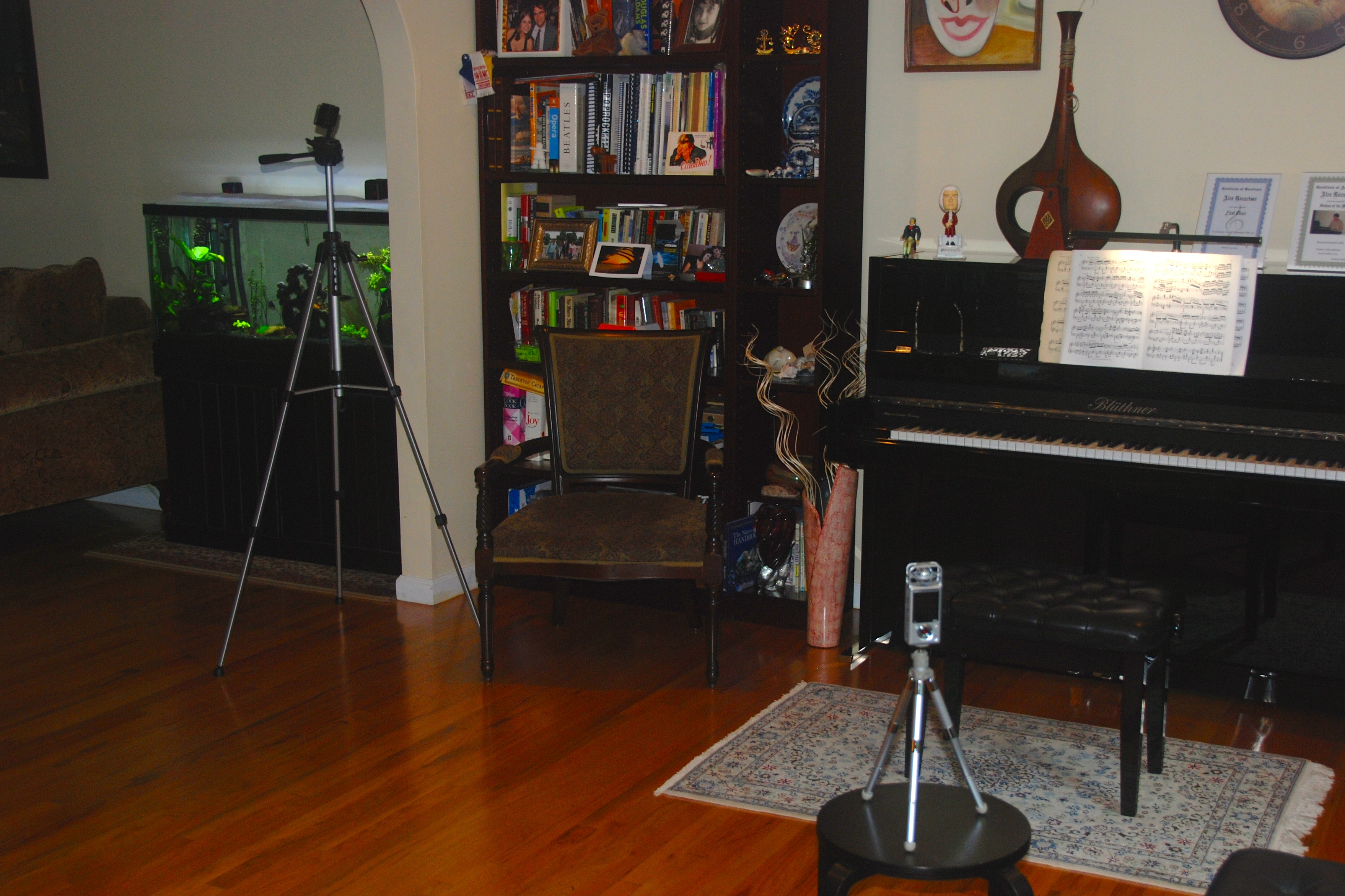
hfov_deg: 45.4
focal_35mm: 43
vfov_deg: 31.2
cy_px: 472
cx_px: 739
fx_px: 1606
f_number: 4
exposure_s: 1/60
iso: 200
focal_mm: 26
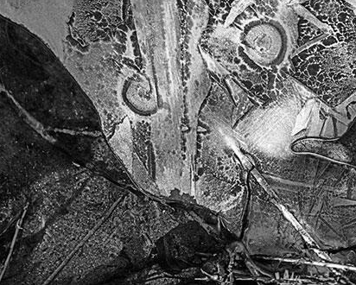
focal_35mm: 239
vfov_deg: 6.5
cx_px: 189
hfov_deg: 8.1
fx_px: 2519
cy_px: 142
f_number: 6.3
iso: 2000
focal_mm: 210
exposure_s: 1/1250
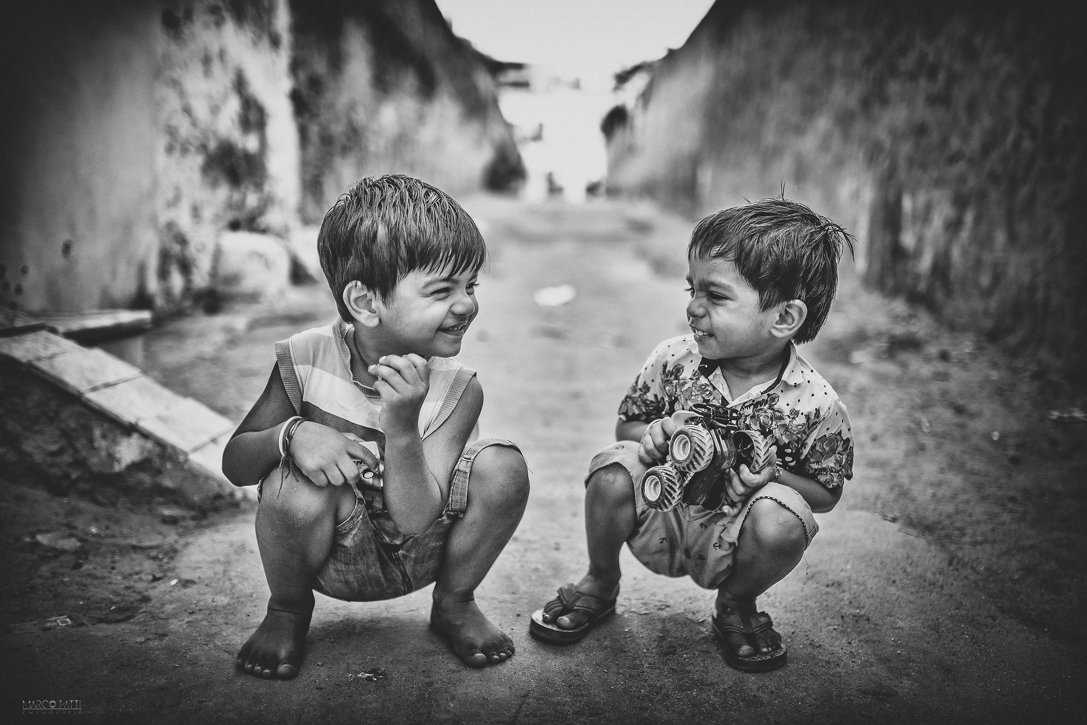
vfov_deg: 37.9
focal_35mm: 35
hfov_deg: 54.4
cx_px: 544
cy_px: 362
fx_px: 1057
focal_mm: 35
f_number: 1.4
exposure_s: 1/200
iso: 125
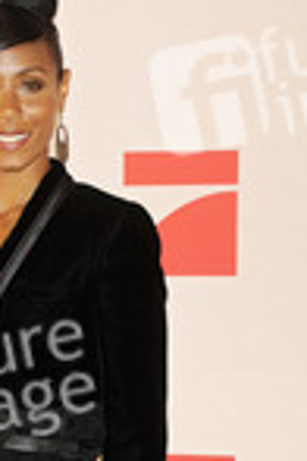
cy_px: 552
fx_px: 2430
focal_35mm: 190
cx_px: 25
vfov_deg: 10.6
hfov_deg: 7.2
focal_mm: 70
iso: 500
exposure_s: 1/160
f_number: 5.6
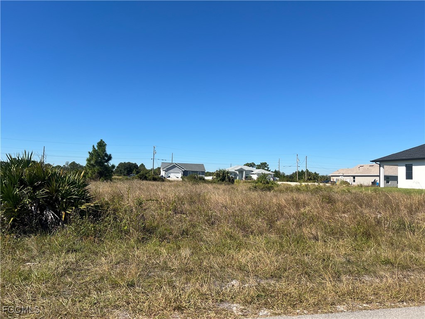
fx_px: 319
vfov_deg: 53.1
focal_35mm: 26
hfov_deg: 67.3
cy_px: 160
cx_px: 212
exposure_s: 1/5076
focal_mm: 5.7
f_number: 1.5
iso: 50
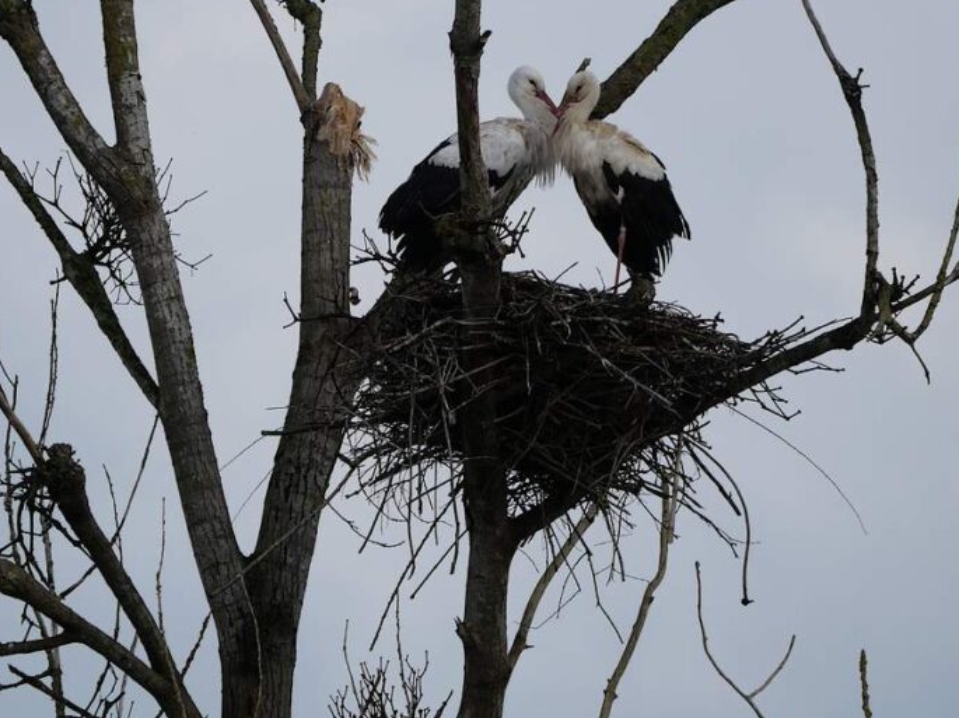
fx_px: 20379
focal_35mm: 736
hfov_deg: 2.7
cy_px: 302
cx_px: 480
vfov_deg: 2.0
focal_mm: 246
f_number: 5.3
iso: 200
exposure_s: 1/1000
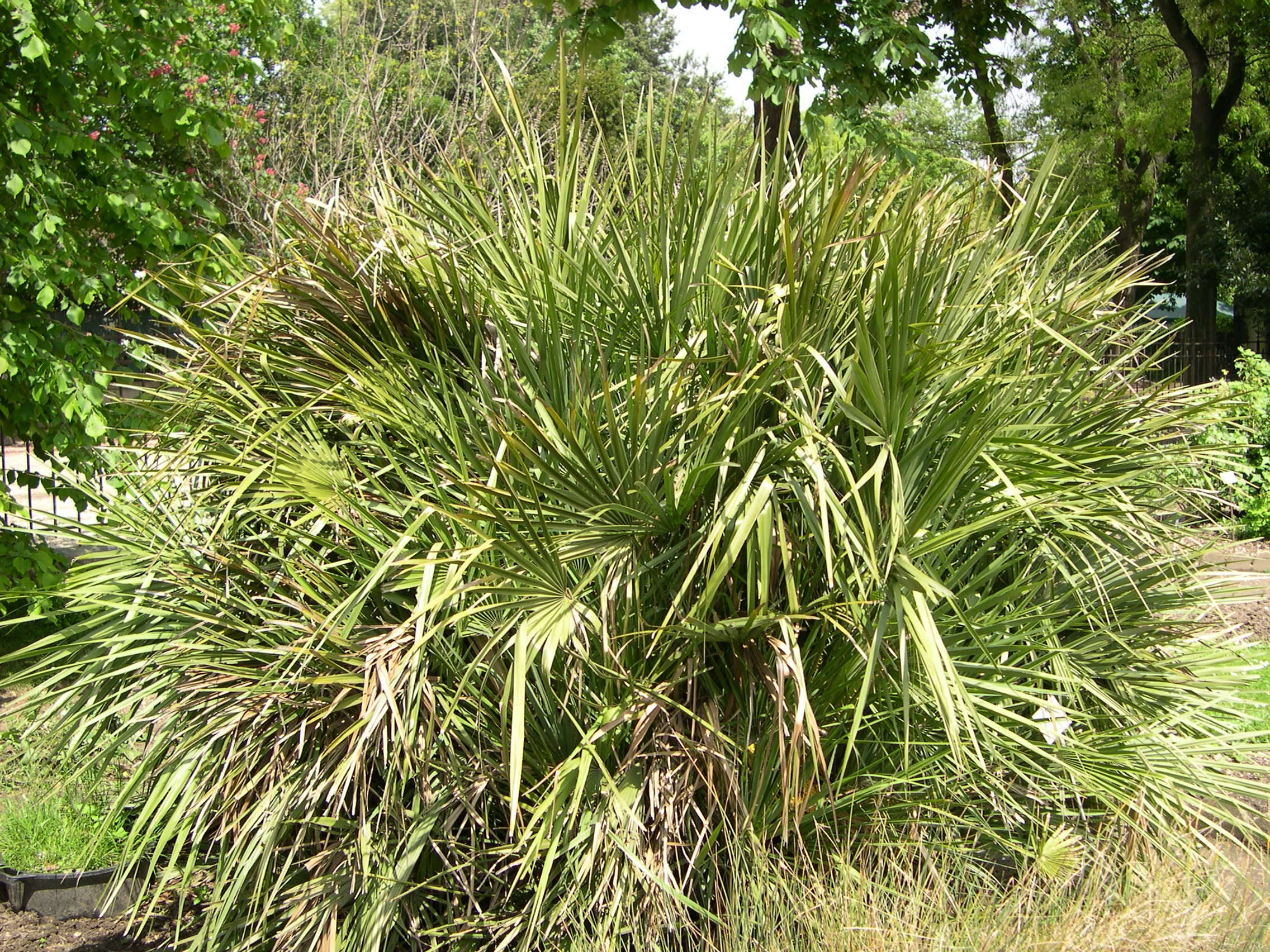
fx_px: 1394
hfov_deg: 49.0
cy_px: 476
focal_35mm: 38
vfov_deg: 37.7
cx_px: 635
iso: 100
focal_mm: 8
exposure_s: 1/502
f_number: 2.8
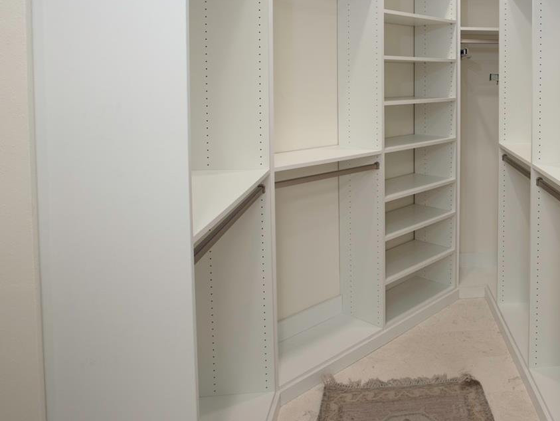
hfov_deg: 53.9
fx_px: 502
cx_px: 457
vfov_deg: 43.7
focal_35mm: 31
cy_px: 95
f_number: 6.3
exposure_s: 1/20
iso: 320
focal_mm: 17
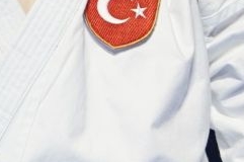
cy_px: 11
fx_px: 10126
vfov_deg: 0.9
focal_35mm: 1496
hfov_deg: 1.4
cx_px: 94
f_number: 2.8
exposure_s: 1/500
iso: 800
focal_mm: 200
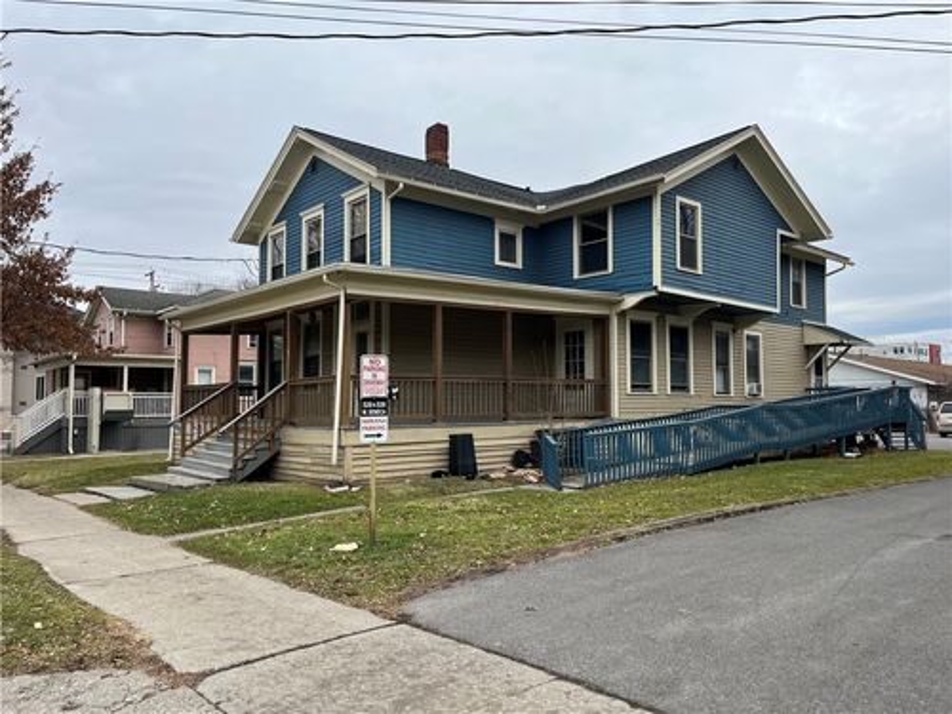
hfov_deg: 67.3
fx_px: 715
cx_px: 476
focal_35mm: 26
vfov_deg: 53.1
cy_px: 357
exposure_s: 1/737
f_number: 1.6
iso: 50
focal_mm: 5.1
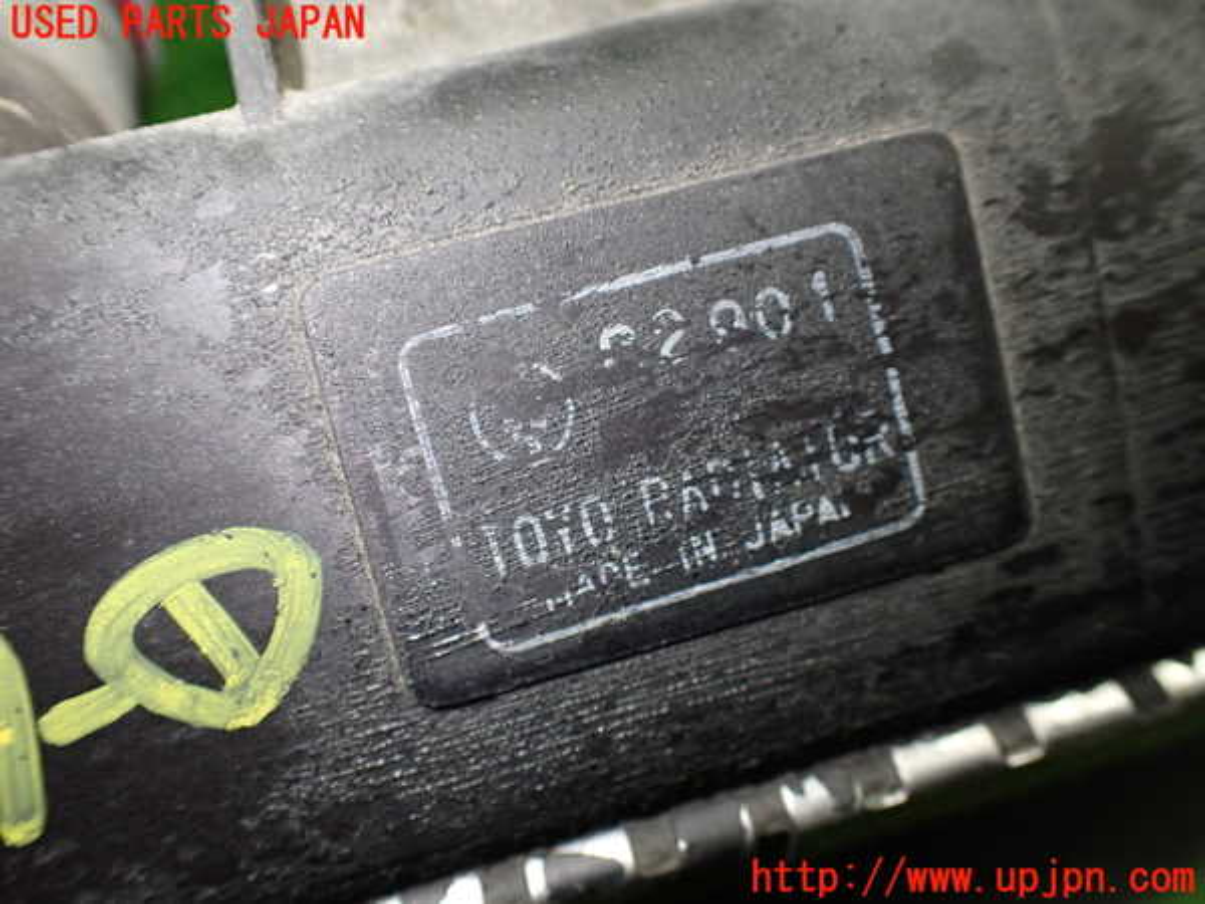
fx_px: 1044
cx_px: 602
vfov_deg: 46.8
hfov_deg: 60.0
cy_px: 452
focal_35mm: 30
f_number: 2.3
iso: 400
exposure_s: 1/125
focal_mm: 5.4
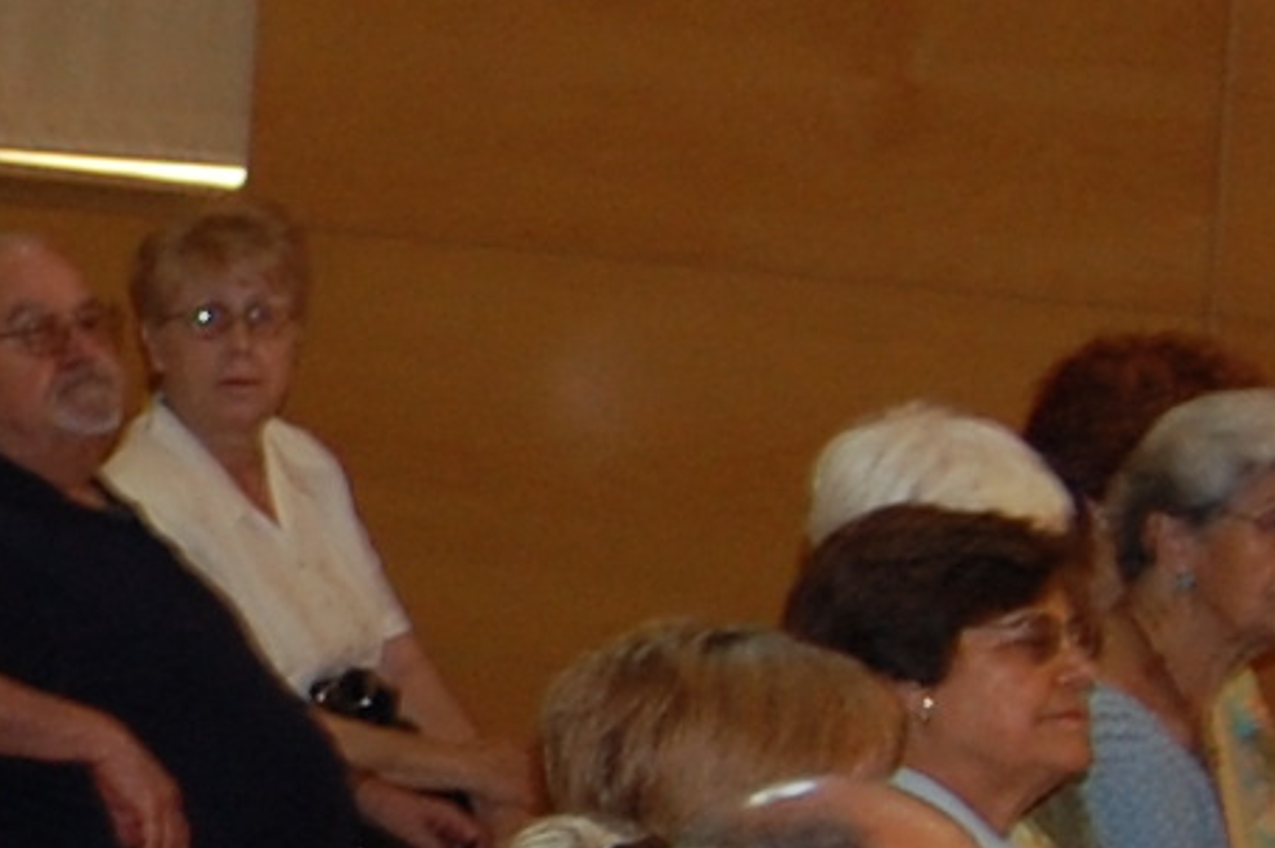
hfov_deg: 10.5
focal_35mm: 179
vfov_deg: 7.7
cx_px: -1295
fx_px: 6335
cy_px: 587
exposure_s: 1/60
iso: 400
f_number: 3.5
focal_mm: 18
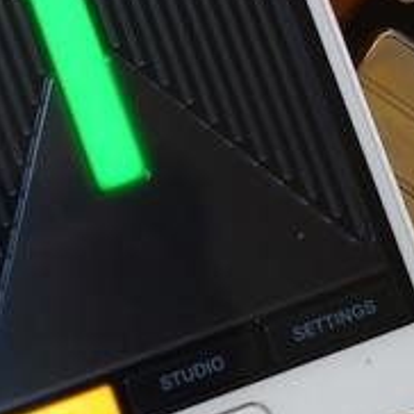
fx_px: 2178
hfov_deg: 10.8
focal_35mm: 161
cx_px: 50
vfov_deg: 10.8
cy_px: 20
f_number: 4
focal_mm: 30
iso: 250
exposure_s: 1/60
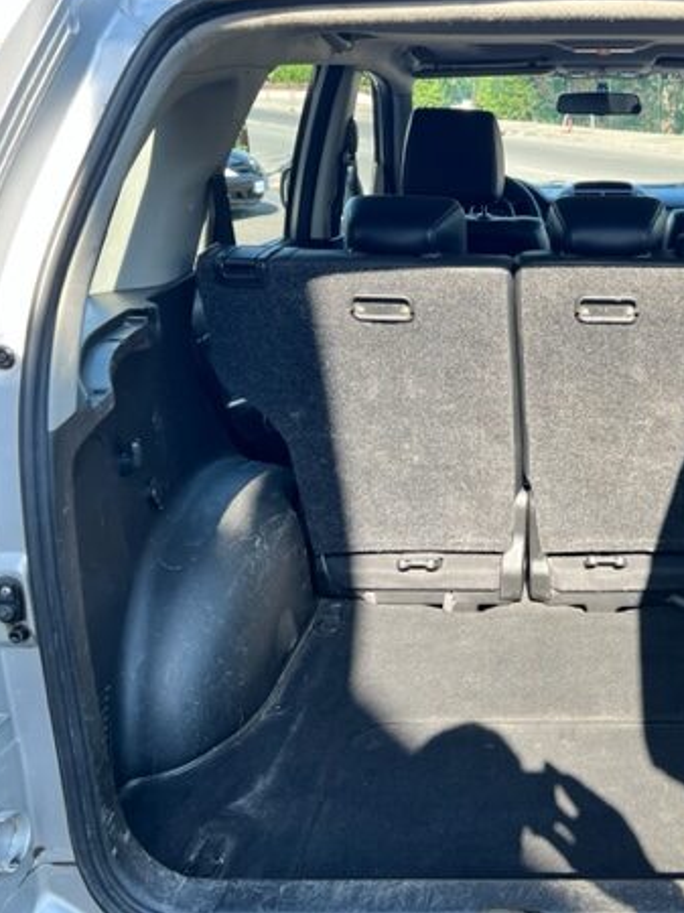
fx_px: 976
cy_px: 461
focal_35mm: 37
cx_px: 605
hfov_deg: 36.4
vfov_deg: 50.2
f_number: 1.5
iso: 50
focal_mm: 5.7
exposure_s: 1/349
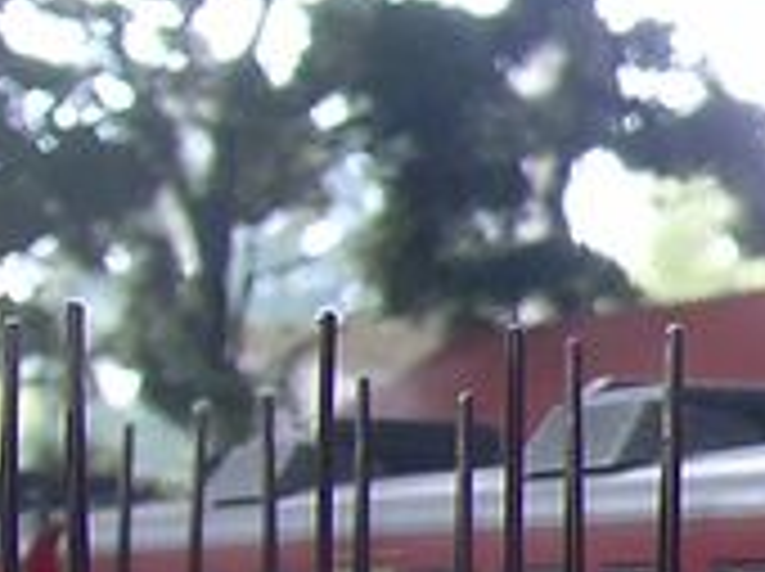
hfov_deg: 9.5
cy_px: 586
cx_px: 2182
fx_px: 3730
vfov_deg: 8.7
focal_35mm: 169
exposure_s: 1/27.1
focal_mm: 5.8
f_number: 4.4
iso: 50
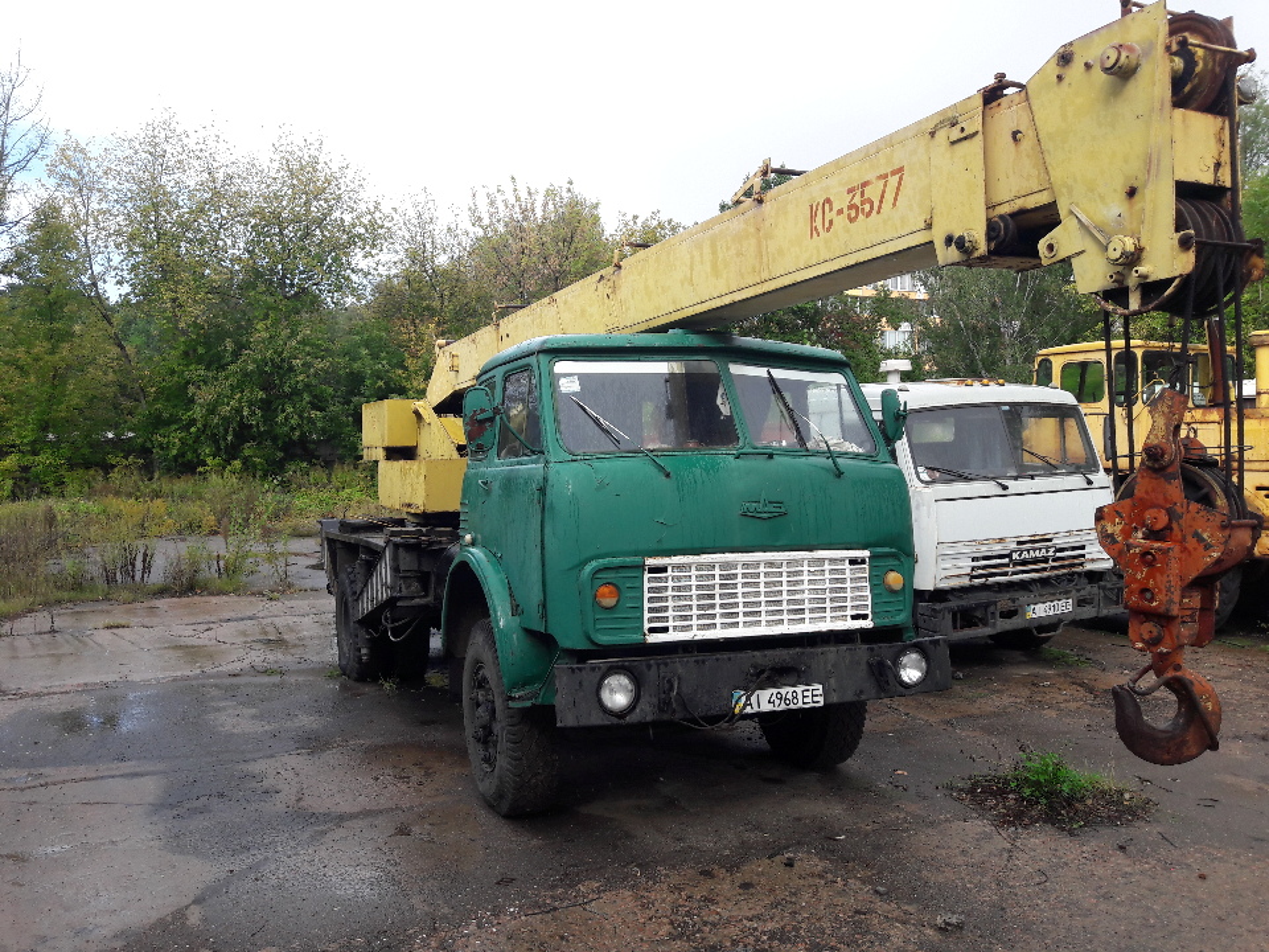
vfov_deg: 49.7
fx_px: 1026
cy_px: 476
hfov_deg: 63.4
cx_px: 634
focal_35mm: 28
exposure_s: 1/623
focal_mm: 3.7
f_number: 1.9
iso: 40
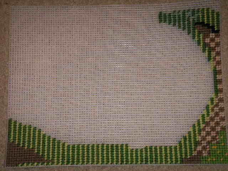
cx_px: 114
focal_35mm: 80
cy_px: 86
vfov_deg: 18.4
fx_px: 527
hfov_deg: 24.4
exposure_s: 1/40
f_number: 3.5
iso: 160
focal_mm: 16.6
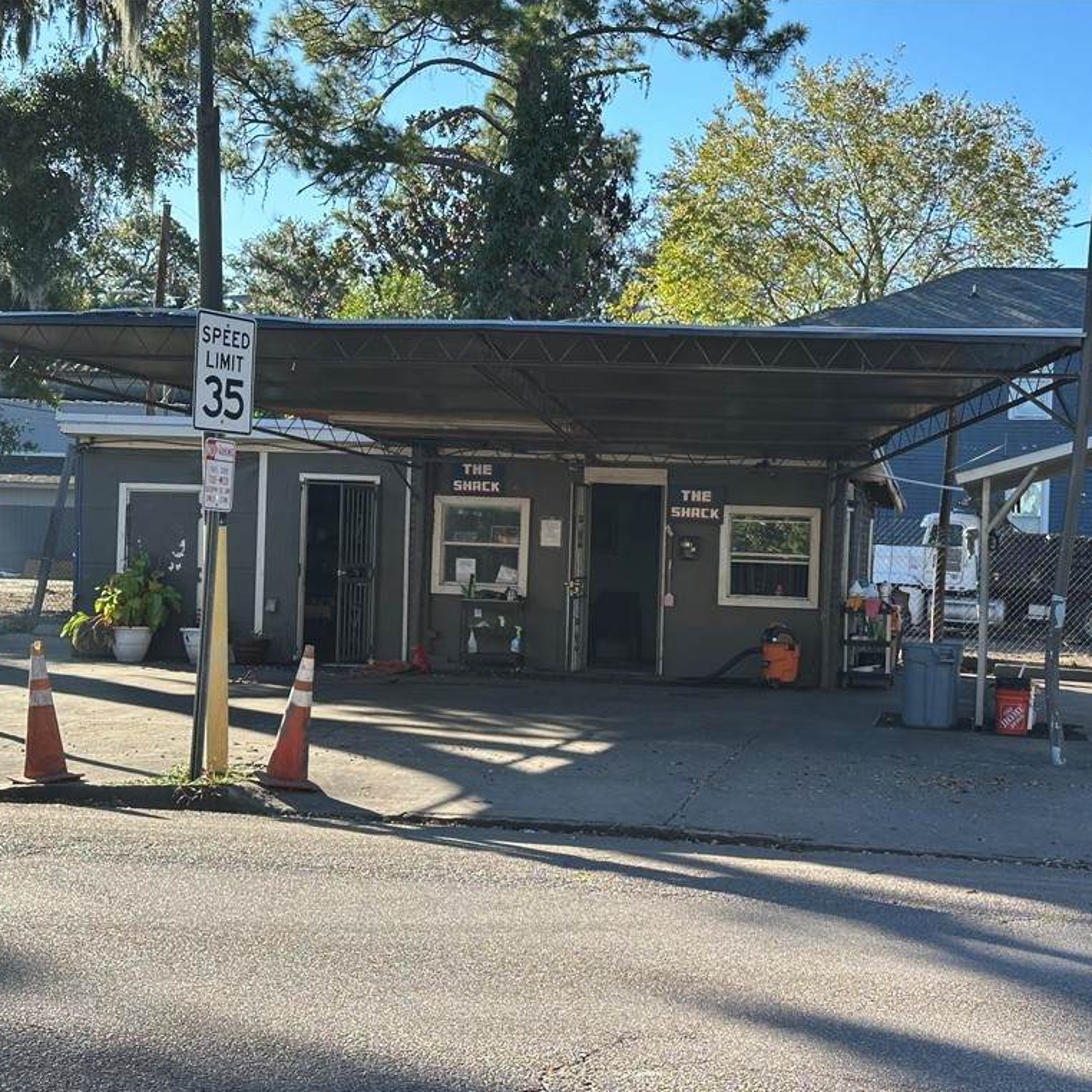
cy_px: 546
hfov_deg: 30.0
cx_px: 653
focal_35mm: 57
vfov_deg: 30.0
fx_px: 2034
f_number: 1.78
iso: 64
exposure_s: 1/1000
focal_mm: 6.86
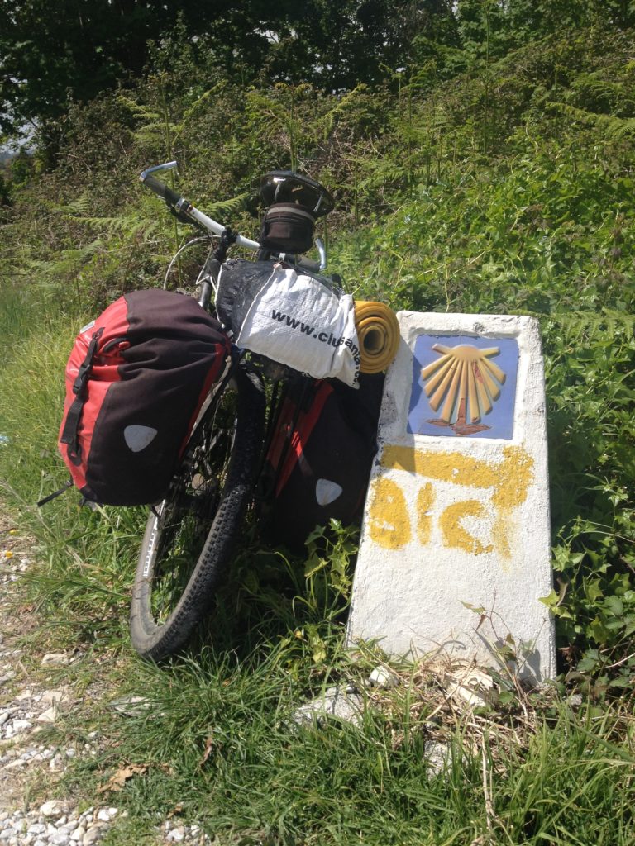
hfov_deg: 40.7
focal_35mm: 35
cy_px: 423
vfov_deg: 52.6
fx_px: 856
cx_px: 318
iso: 50
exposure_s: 1/1672
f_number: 2.4
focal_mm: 4.28
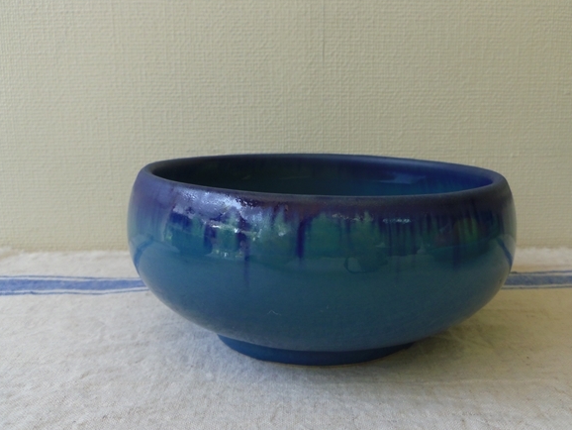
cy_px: 229
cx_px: 310
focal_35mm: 31
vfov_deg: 45.4
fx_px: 512
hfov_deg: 58.3
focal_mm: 5
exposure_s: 1/40
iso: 125
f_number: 3.9
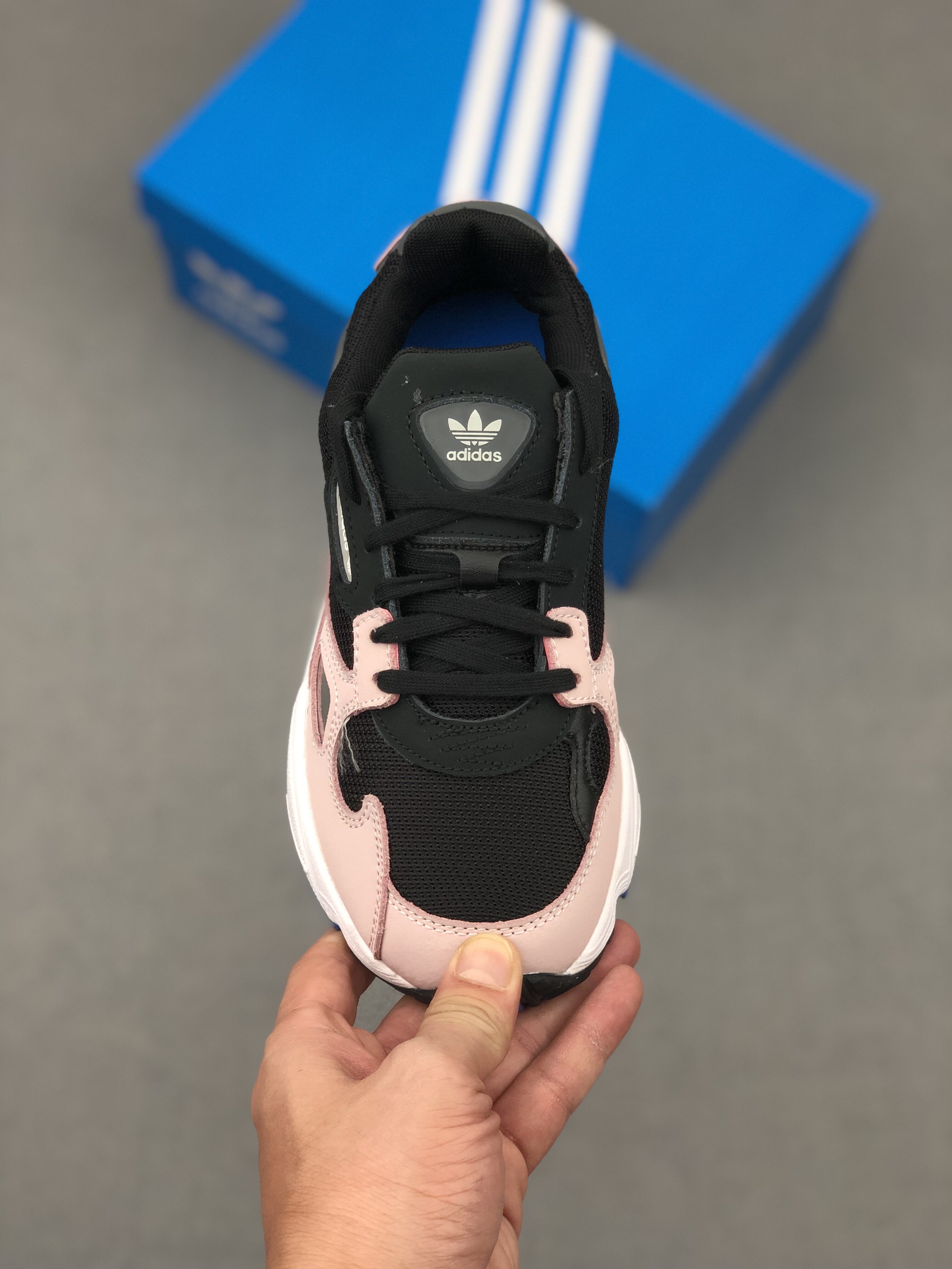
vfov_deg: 36.8
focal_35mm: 52
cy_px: 634
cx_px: 476
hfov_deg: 28.0
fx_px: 1907
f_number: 2.4
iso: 50
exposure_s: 1/60
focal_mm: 6
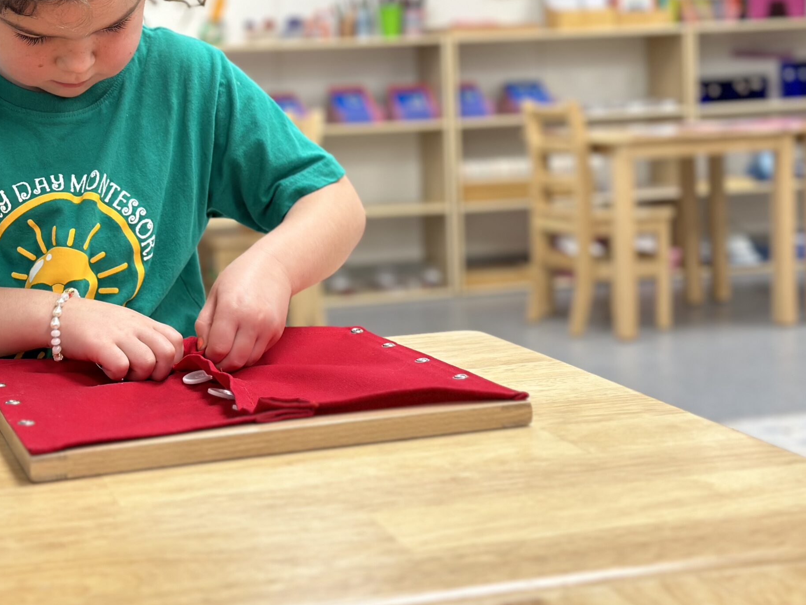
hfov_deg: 28.9
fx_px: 1560
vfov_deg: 21.8
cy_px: 188
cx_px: 306
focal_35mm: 67
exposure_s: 1/60
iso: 125
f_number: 1.78
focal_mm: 6.86
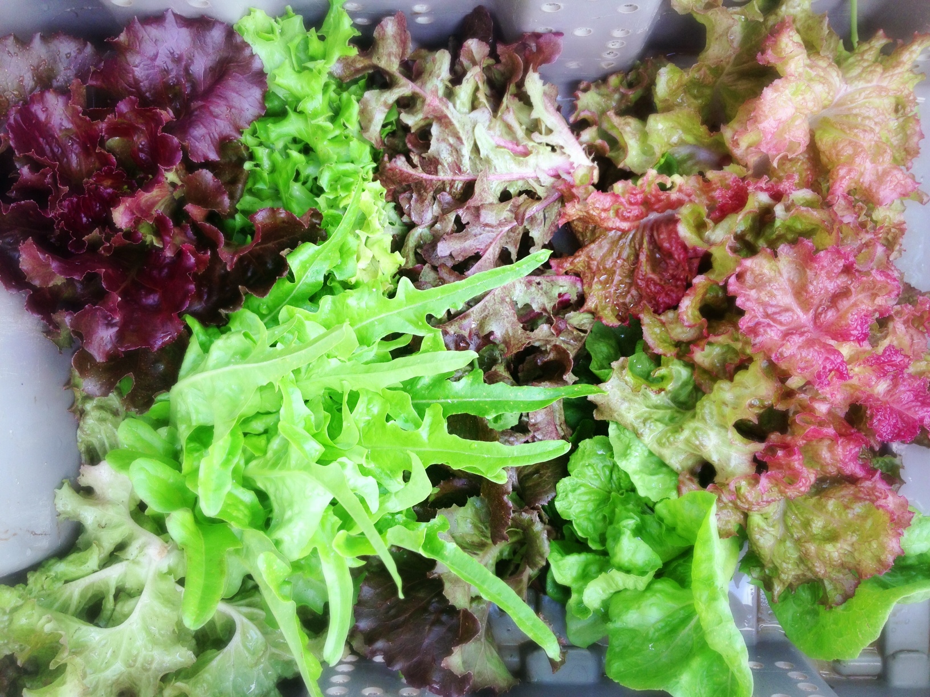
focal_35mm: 35
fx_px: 940
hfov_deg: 52.6
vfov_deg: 40.7
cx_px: 465
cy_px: 348
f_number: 2.4
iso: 64
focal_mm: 4.28
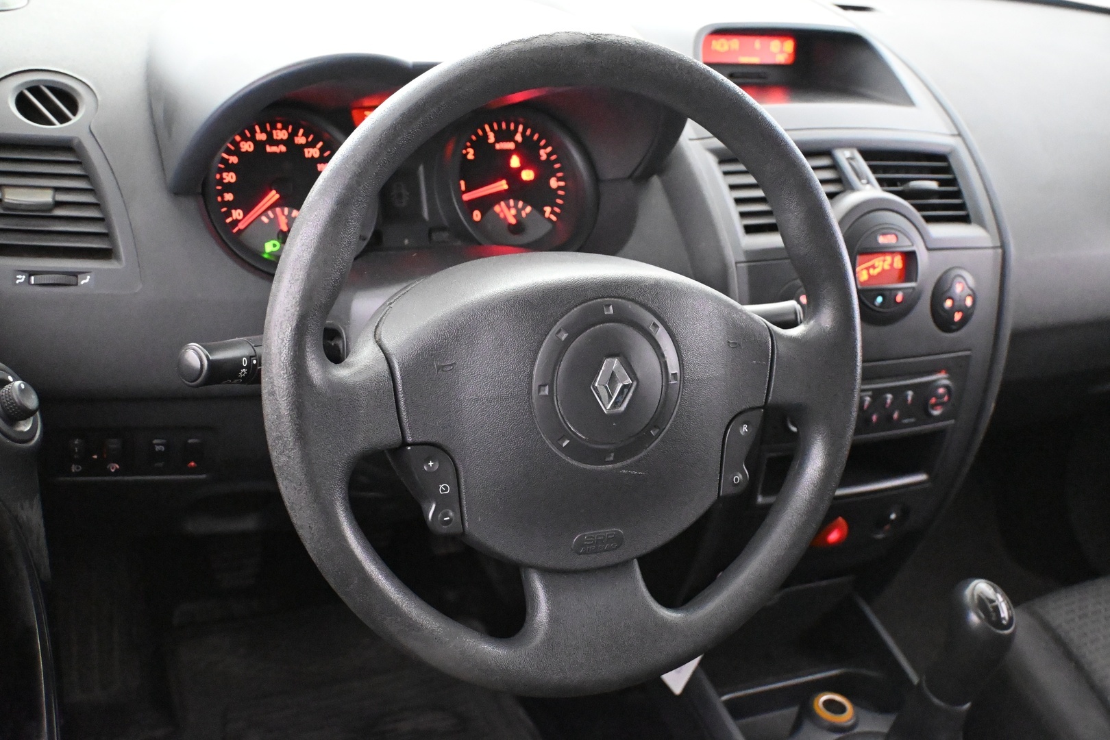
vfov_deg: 30.8
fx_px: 1341
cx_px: 555
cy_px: 370
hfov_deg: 45.0
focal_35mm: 44
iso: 14400
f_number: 4.8
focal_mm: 29
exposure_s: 1/50
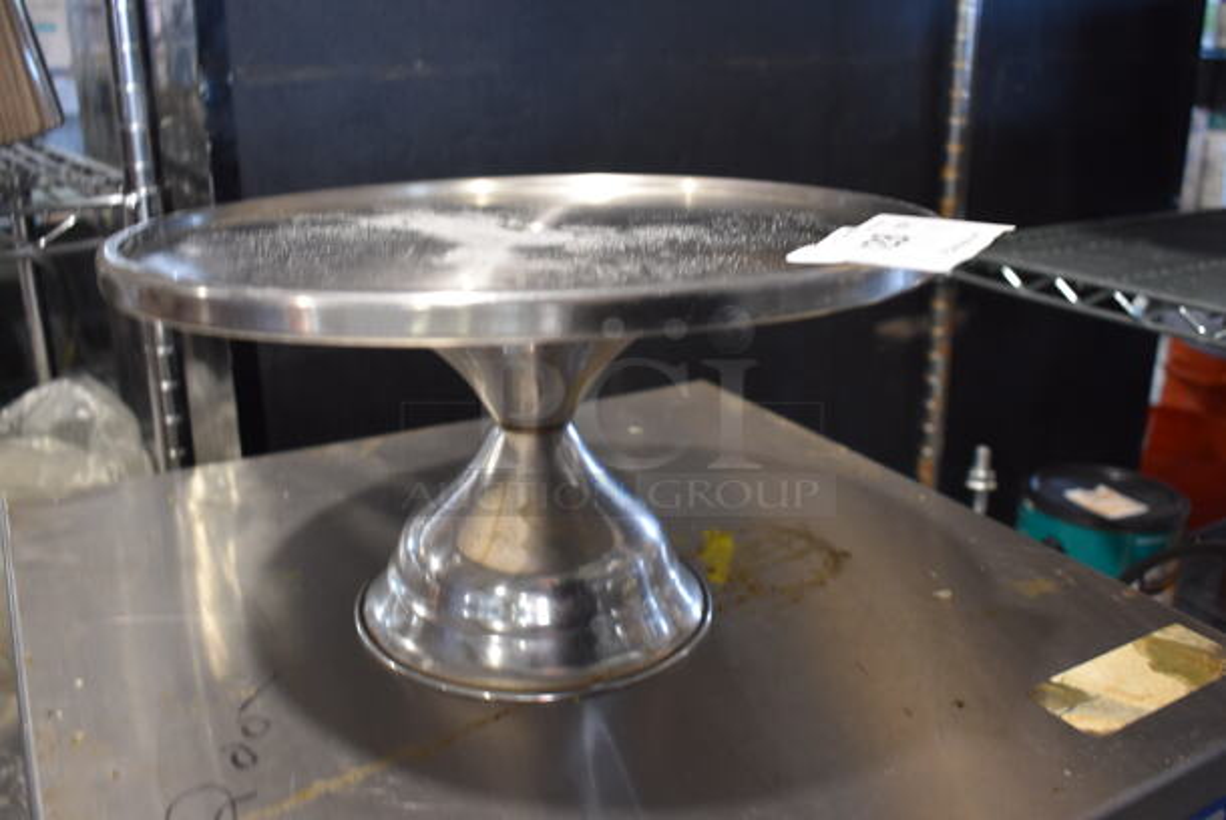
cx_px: 613
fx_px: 1125
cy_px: 410
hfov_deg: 57.2
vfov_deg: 40.1
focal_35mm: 33
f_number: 4
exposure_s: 1/30
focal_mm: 22
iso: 800
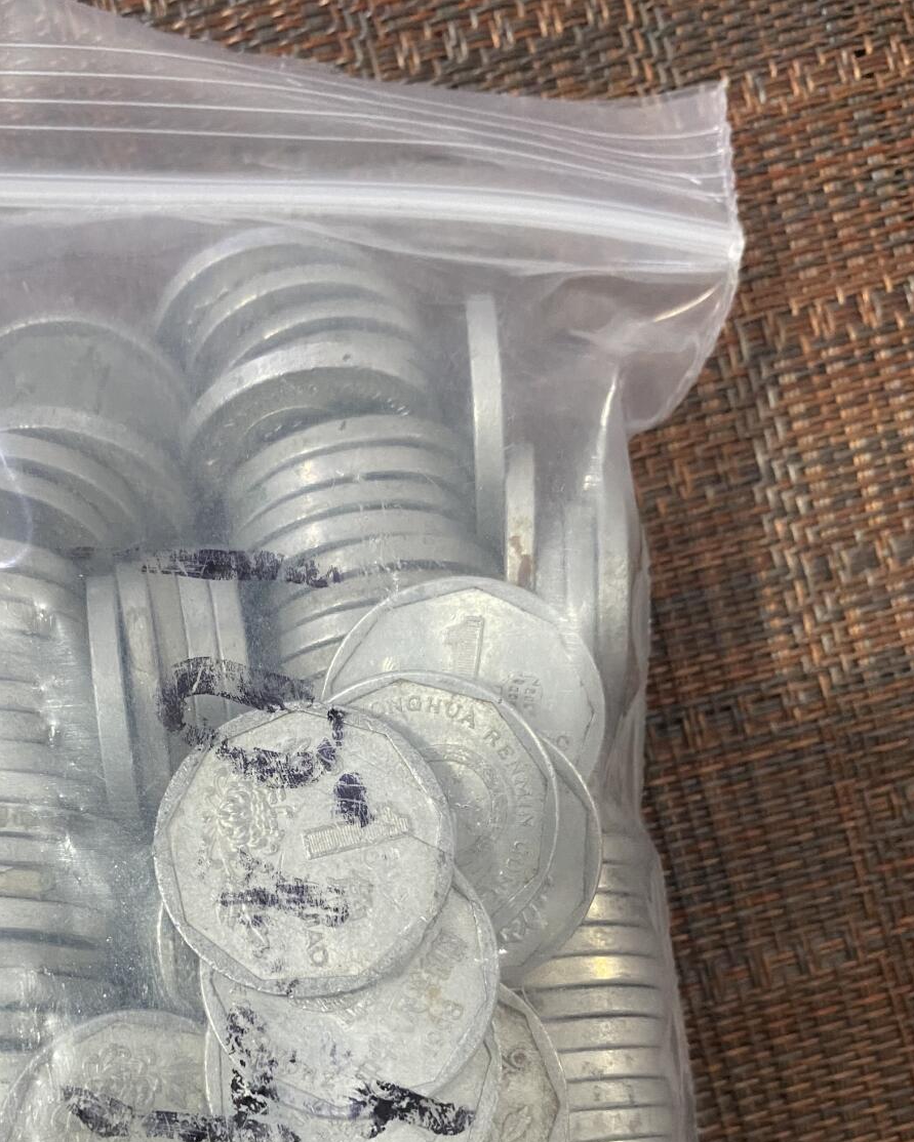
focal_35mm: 41
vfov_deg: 43.4
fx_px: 1387
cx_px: 248
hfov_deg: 35.8
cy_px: 856
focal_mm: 4.25
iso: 250
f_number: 1.8
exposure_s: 1/50
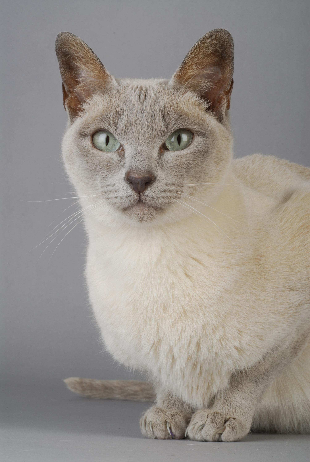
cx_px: 155
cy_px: 231
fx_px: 1159
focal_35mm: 90
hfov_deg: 15.2
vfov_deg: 22.6
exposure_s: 1/250
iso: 100
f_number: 29
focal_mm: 60
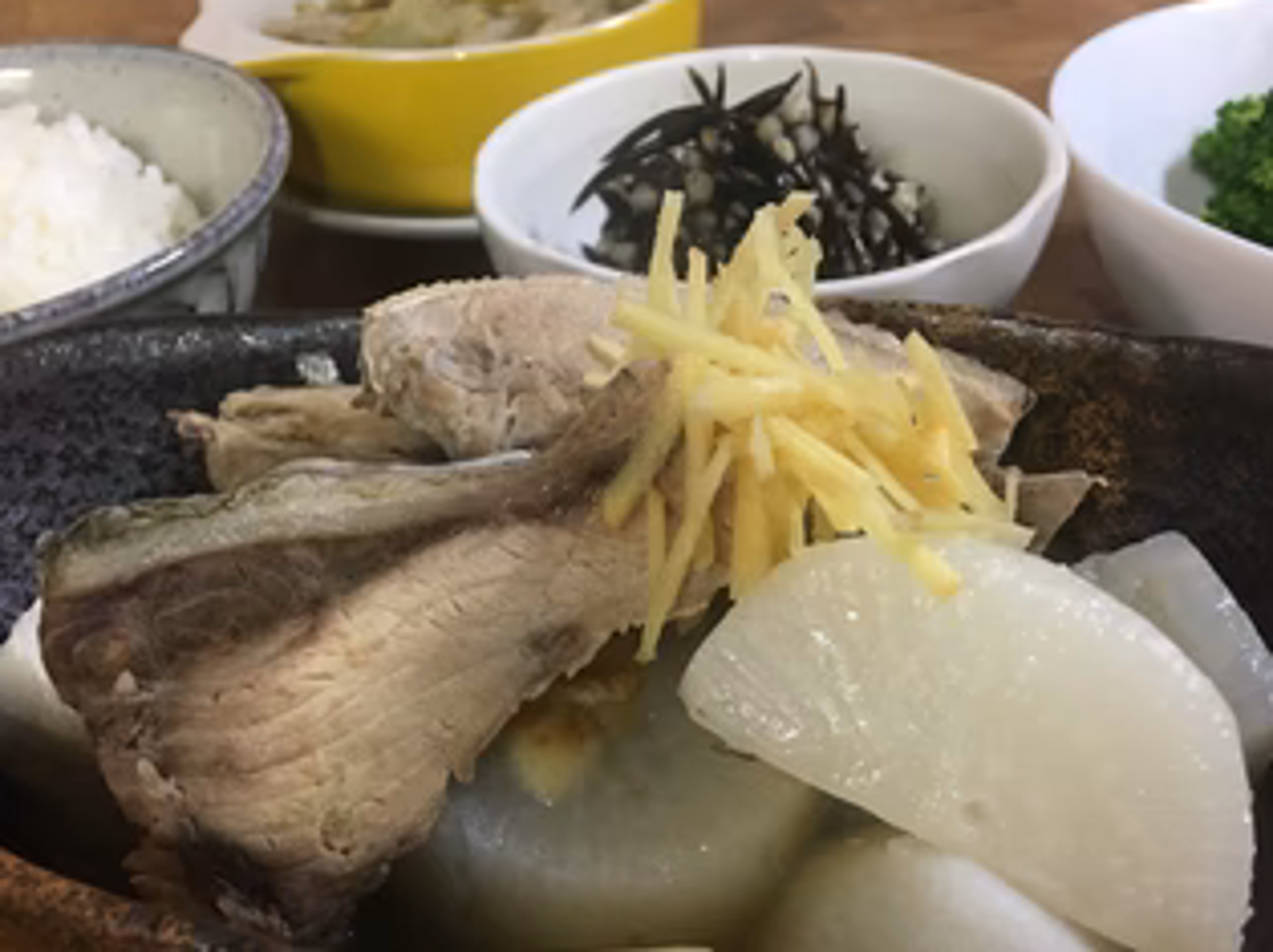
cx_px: 616
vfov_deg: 38.6
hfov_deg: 50.2
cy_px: 490
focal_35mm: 37
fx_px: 1360
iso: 200
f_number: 2.2
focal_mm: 4.15
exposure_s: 1/33
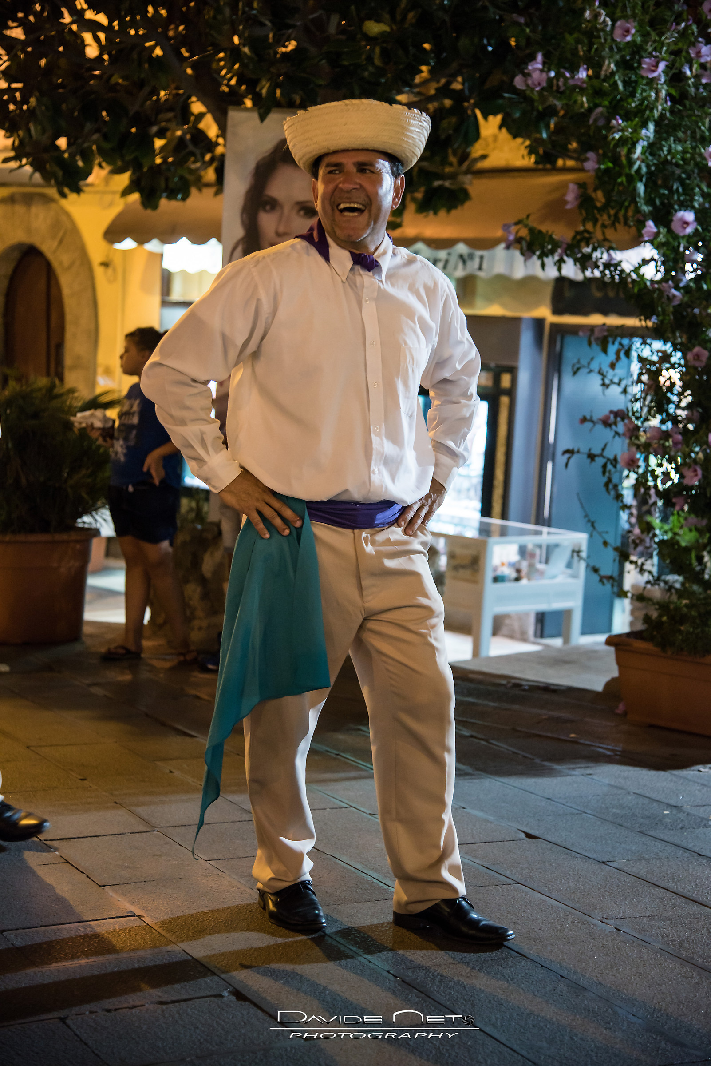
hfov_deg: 21.9
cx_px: 356
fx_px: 1835
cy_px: 533
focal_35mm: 62
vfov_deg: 32.4
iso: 2000
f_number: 4
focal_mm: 62
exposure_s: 1/60
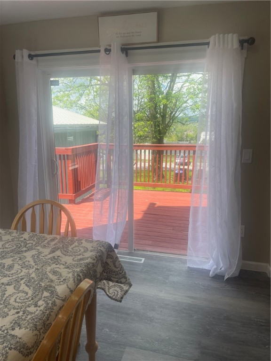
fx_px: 261
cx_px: 136
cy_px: 180
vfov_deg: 69.4
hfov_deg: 54.9
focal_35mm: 25
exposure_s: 1/1020
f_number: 1.6
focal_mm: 5.1
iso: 32
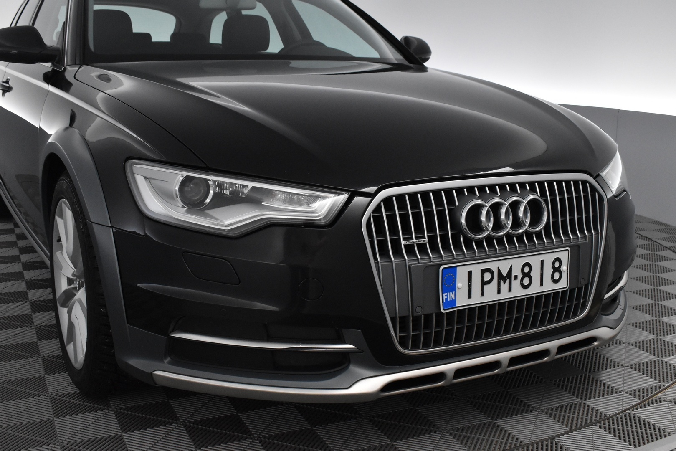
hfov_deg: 47.9
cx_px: 338
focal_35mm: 40
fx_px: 761
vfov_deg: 33.0
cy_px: 226
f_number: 6.3
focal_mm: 27
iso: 3200
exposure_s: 1/160
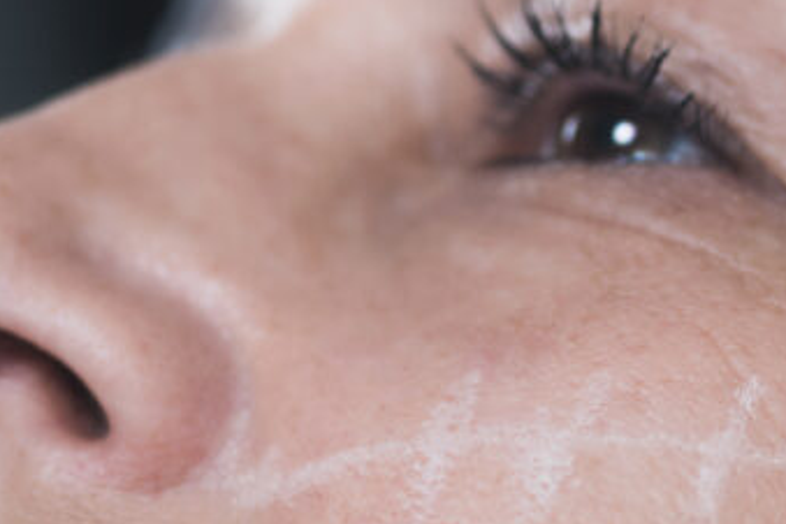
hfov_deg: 6.5
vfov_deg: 4.3
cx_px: 886
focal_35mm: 317
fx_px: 6921
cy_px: 321
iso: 64
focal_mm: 105
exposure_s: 1/160
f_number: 4.5
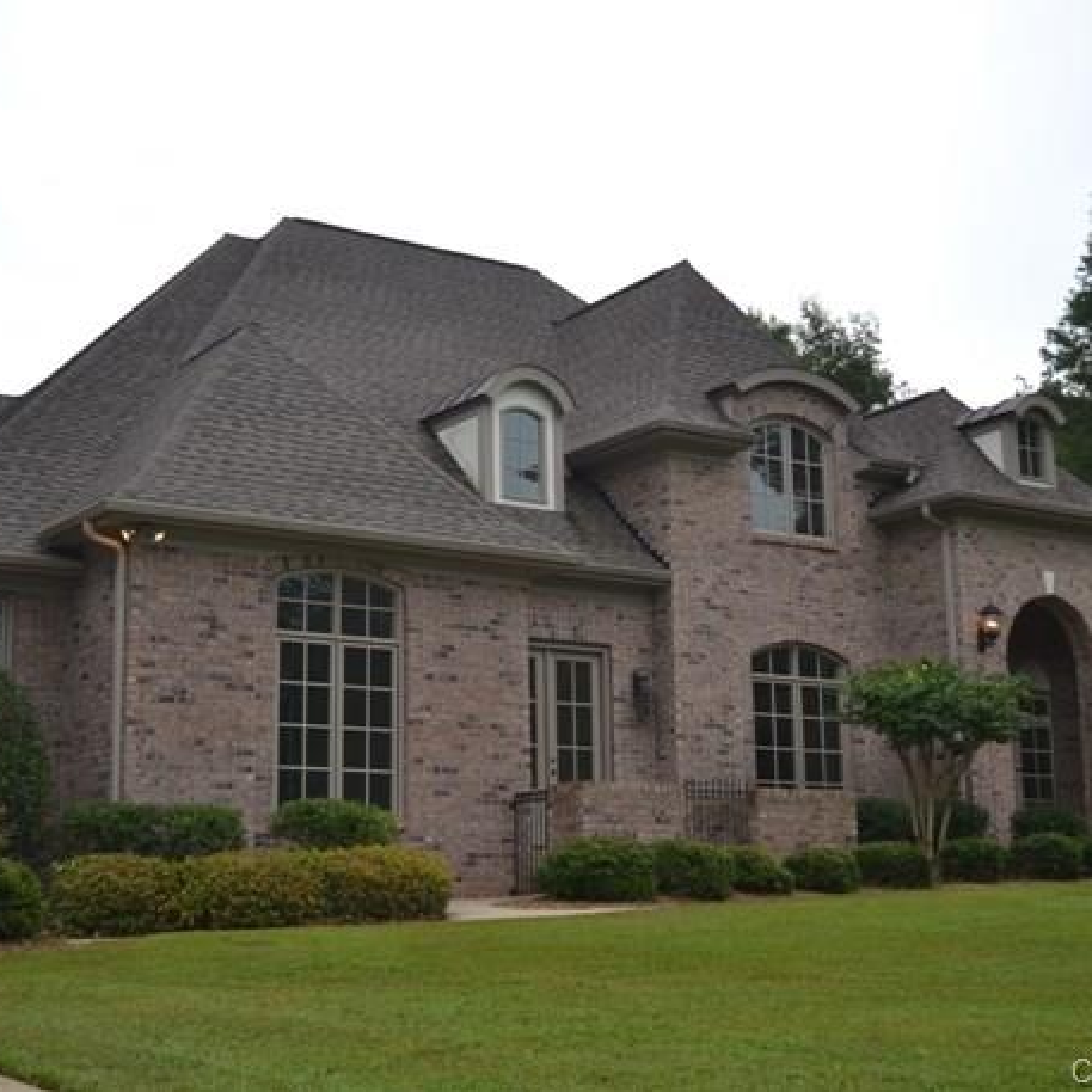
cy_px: 545
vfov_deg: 34.0
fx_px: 1785
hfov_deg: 34.0
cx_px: 521
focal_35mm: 50
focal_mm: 26
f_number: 4.2
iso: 100
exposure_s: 1/200
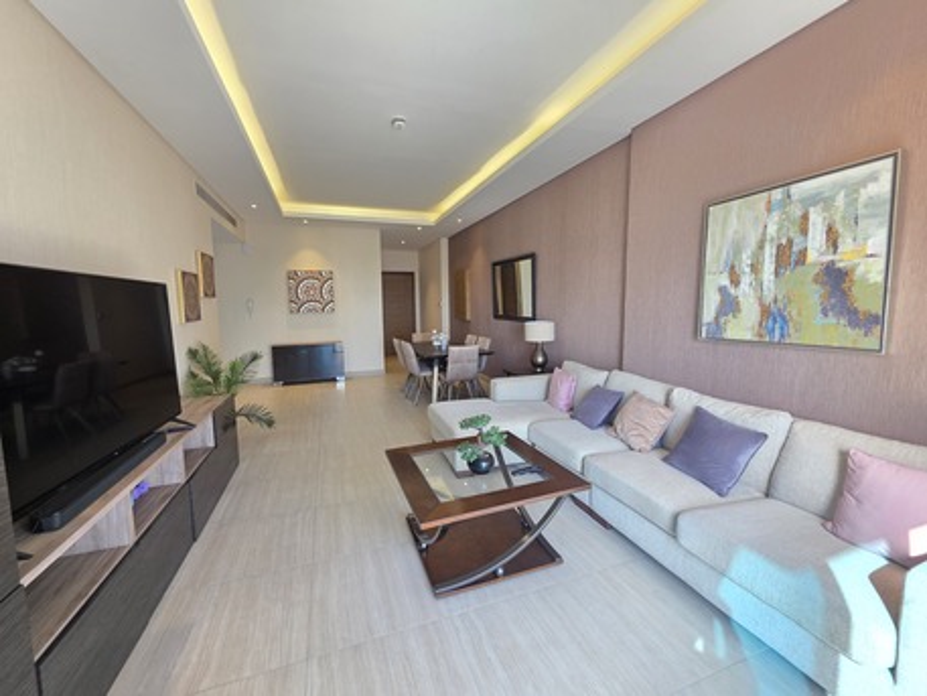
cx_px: 464
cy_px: 348
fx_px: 348
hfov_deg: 106.2
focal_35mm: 13
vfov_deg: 89.9
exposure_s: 1/100
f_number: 1.9
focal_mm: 2.2
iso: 100
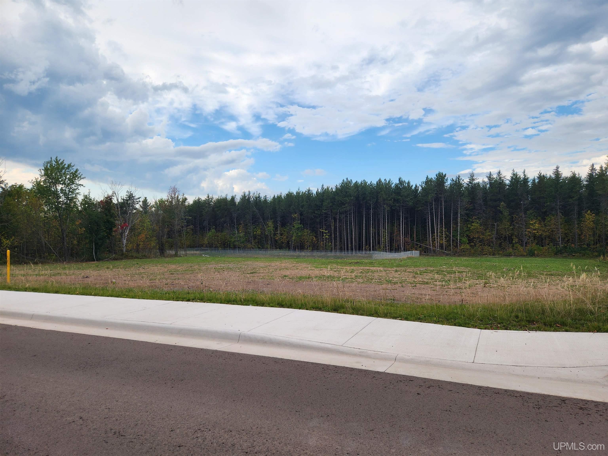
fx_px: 404
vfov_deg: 58.9
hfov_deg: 73.9
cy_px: 228
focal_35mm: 23
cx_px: 304
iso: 20
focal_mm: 5.4
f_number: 1.8
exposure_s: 1/799
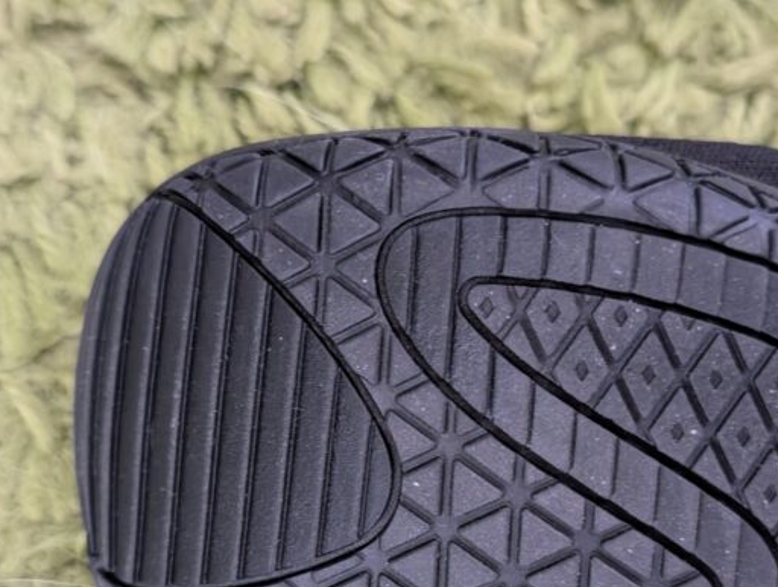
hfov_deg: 39.6
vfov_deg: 29.9
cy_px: 440
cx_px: 369
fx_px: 1081
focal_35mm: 48
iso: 2188
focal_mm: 6.9
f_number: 1.68
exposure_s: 1/30.5
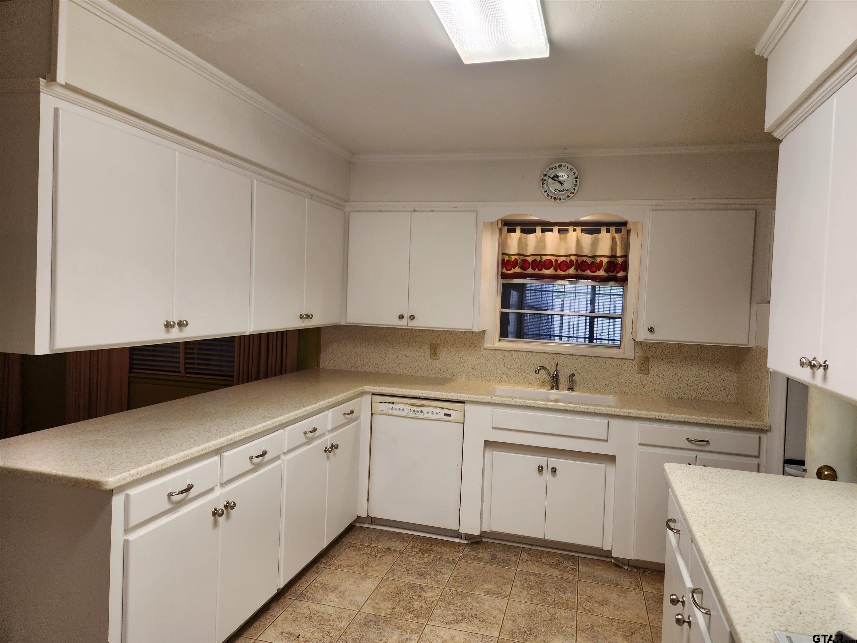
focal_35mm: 23
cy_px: 322
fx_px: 569
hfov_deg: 73.9
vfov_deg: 58.9
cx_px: 428
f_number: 1.8
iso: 64
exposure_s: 1/120
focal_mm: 5.4
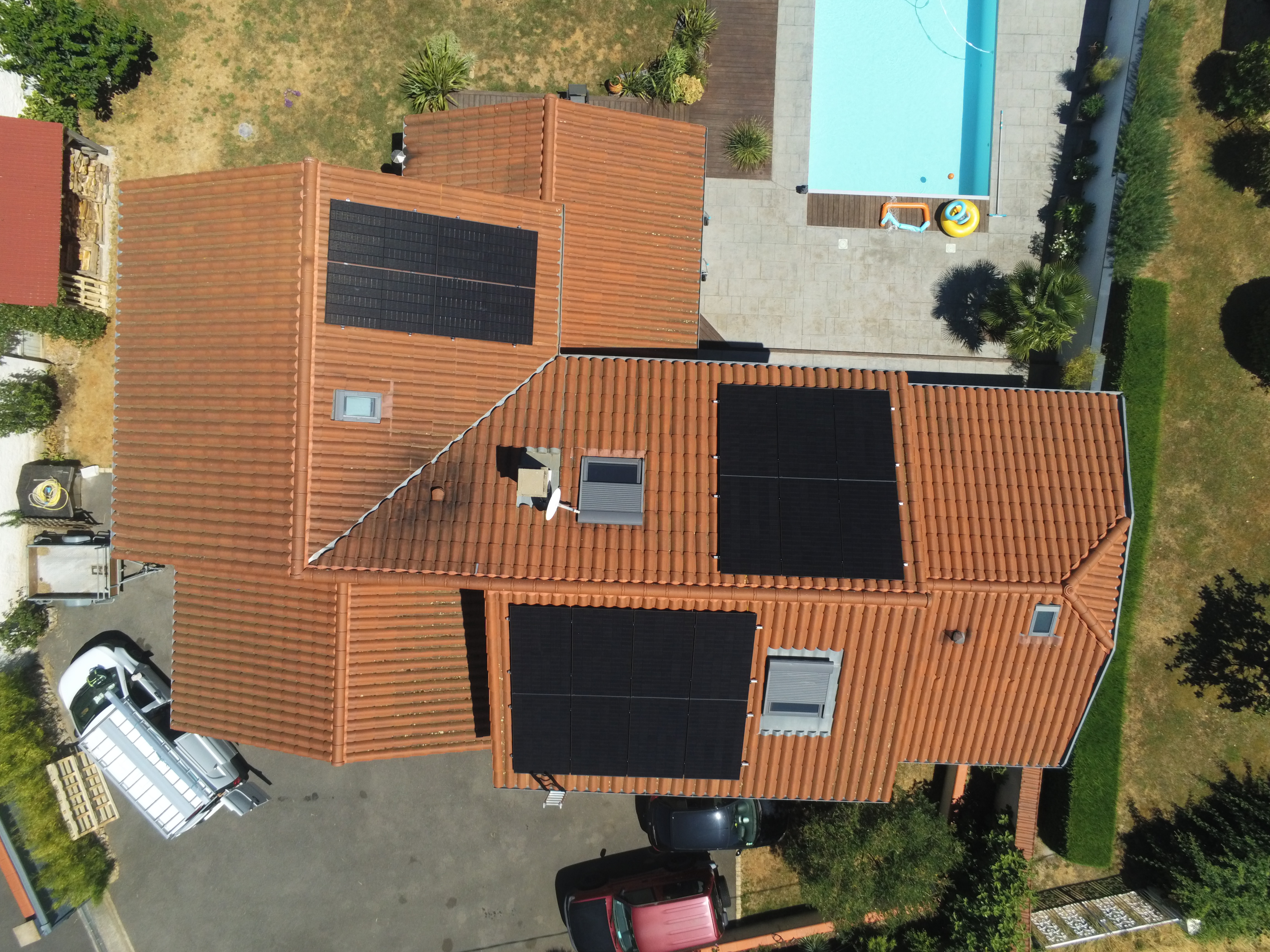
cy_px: 476
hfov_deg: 73.9
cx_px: 635
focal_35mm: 23
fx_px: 844
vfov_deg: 58.9
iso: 115
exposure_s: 1/1923
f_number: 2.4
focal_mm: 4
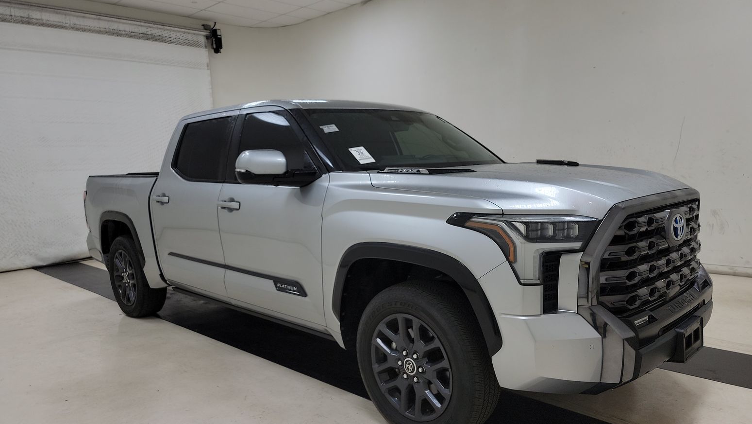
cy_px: 229
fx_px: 538
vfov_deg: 42.9
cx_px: 381
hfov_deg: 69.8
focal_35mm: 27
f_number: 1.8
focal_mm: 6.7
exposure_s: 1/151
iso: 50
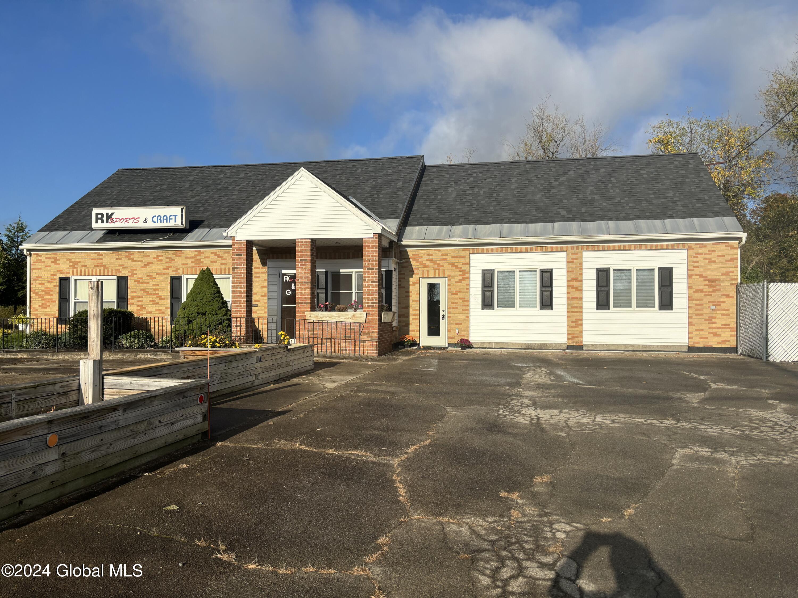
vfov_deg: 53.1
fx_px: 599
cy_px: 299
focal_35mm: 26
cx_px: 399
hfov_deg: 67.3
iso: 50
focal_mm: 5.96
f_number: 1.6
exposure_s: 1/5348
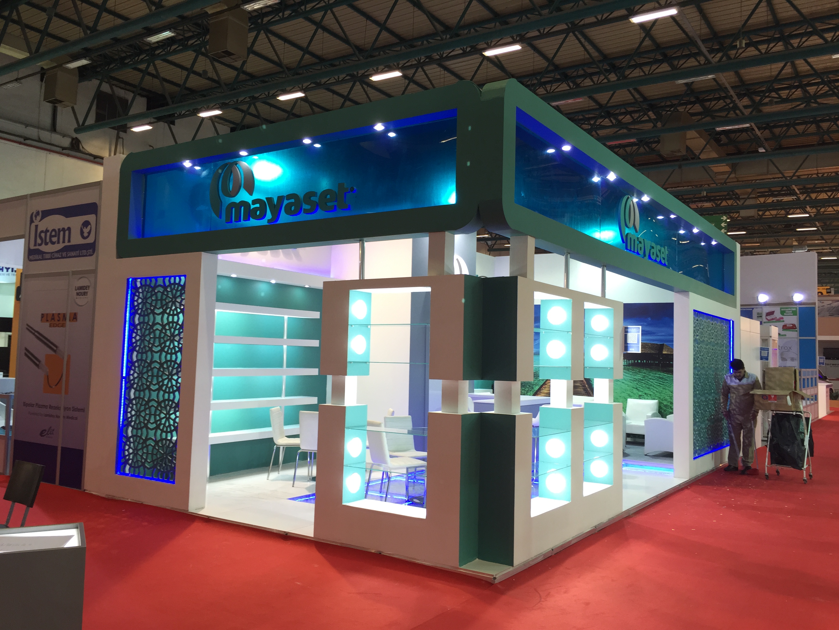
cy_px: 315
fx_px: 703
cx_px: 420
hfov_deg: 61.7
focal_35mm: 29
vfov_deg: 48.2
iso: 40
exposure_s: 1/33
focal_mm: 4.15
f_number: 2.2
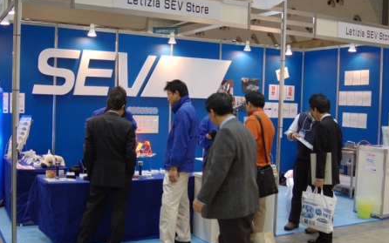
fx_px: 456
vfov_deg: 29.9
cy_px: 125
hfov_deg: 46.2
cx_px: 194
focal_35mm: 43
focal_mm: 28
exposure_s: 1/80
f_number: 3.3
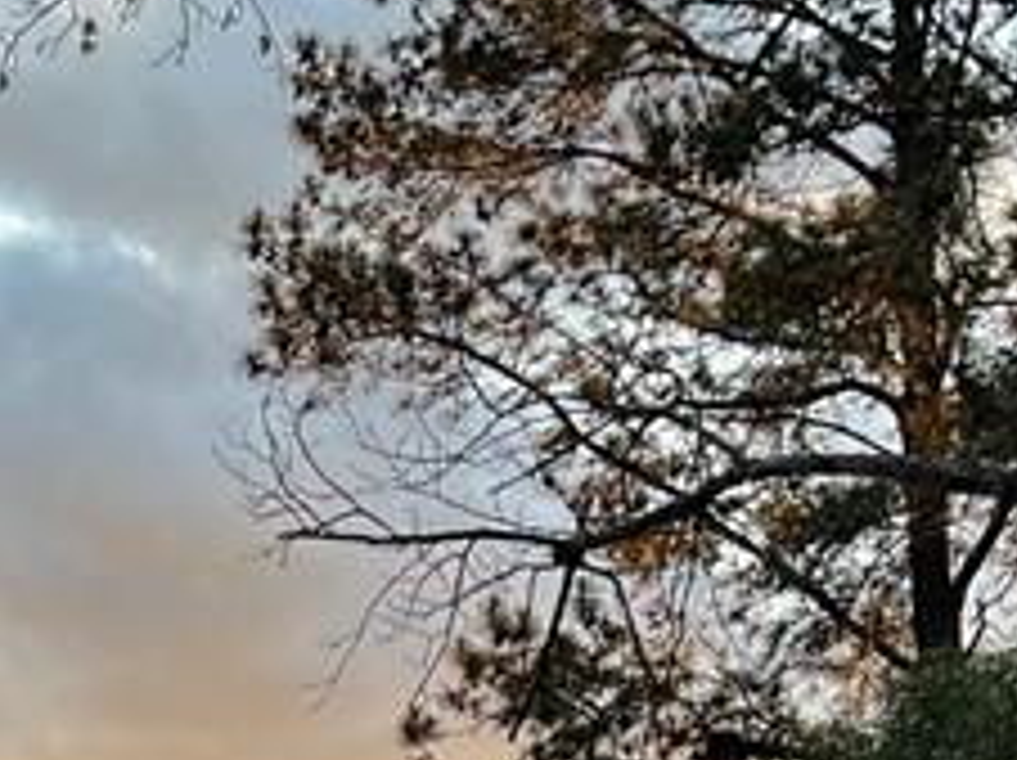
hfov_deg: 16.4
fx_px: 3463
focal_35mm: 118
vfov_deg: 11.9
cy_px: 1151
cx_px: 32
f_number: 1.5
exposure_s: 1/121
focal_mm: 5.7
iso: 40
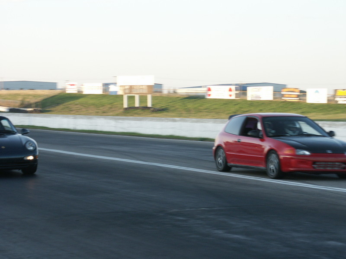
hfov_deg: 15.6
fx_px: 1259
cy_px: 130
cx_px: 173
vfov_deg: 11.8
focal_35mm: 126
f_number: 4.5
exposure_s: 1/125
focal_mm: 31.88
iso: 100
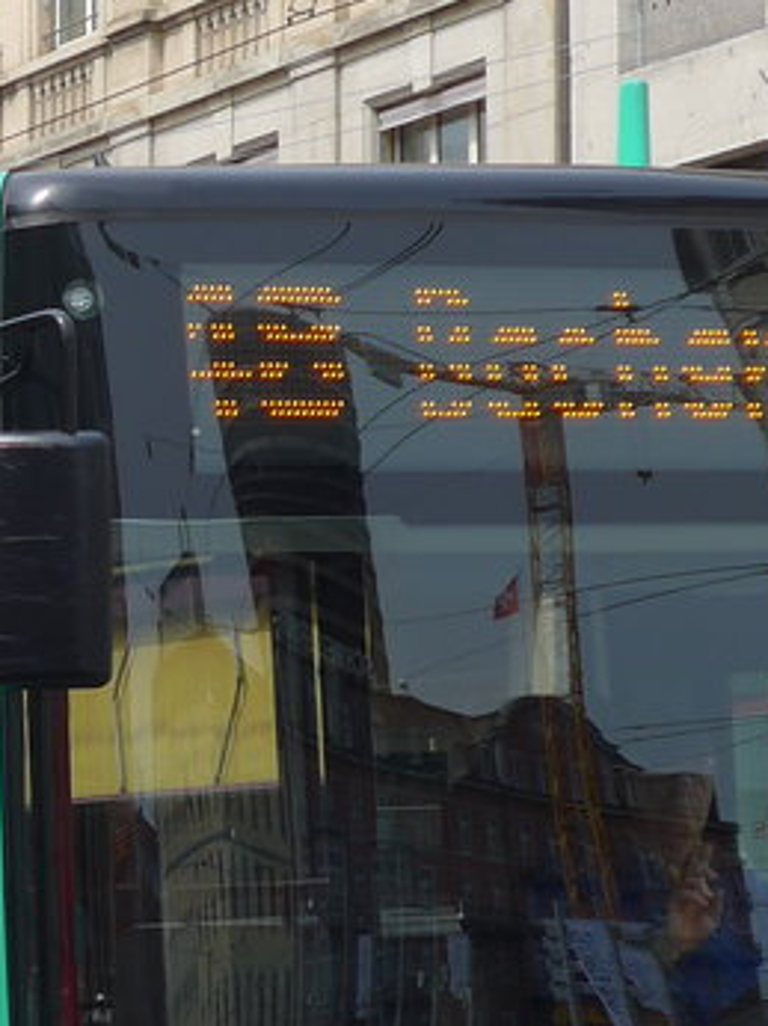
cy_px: 756
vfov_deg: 10.3
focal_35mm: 191
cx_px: -74
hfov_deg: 7.7
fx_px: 5657
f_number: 3.4
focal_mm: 11.3
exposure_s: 1/800
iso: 80
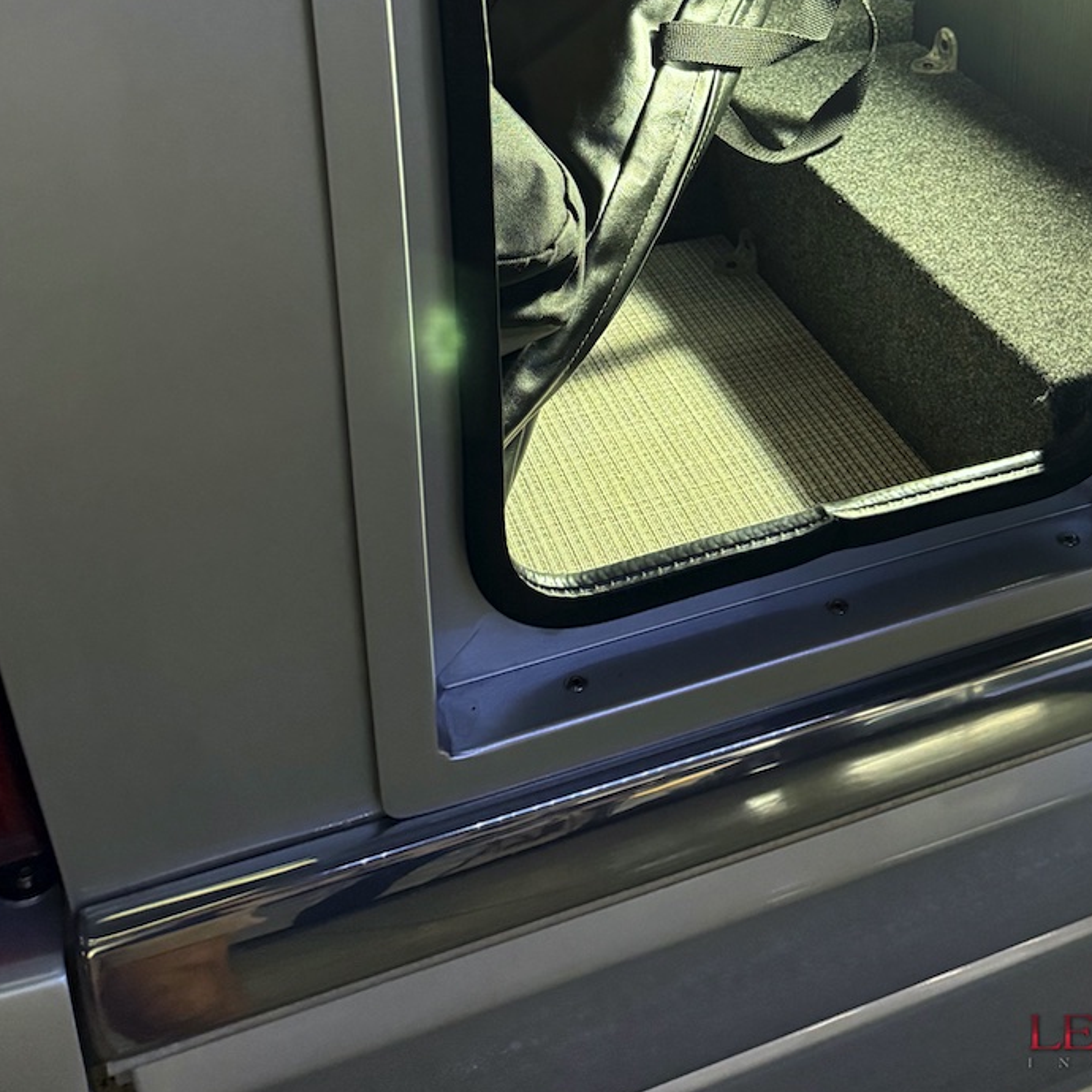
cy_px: 63
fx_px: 1463
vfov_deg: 37.6
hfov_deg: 40.3
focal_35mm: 41
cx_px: 741
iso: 640
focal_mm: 6.76
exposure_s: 1/40
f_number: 1.78
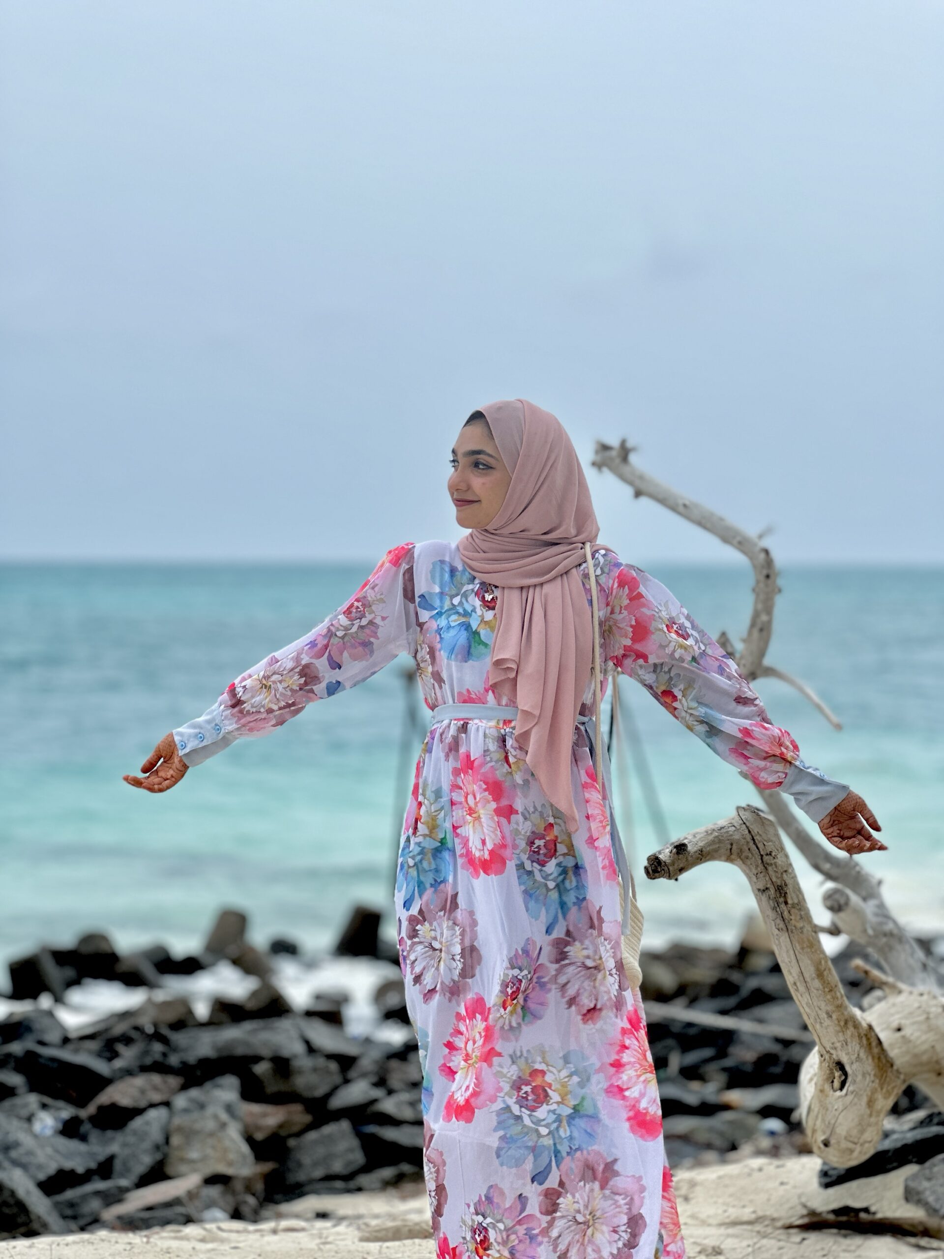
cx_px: 472
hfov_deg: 19.1
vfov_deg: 25.3
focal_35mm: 77
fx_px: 2800
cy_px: 630
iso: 25
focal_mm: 9
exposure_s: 1/227
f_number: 2.8
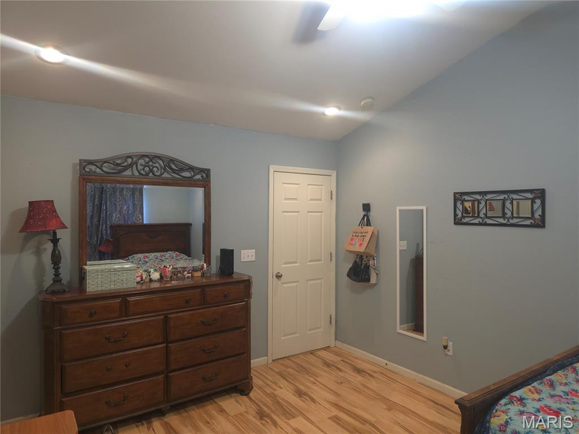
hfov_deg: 73.9
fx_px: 385
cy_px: 217
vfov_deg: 58.9
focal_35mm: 23
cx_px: 290
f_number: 1.7
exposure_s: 1/60
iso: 320
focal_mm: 6.3
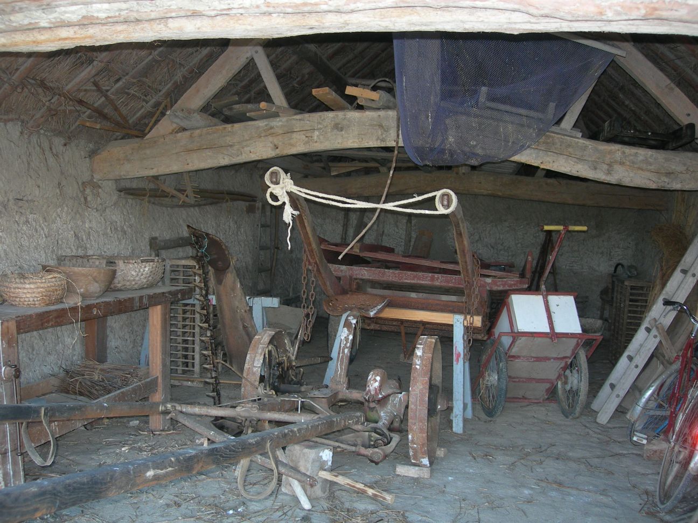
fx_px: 766
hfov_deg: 49.0
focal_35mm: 38
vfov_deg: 37.7
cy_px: 262
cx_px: 349
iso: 79
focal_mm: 7.8
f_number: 2.8
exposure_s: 1/60.1
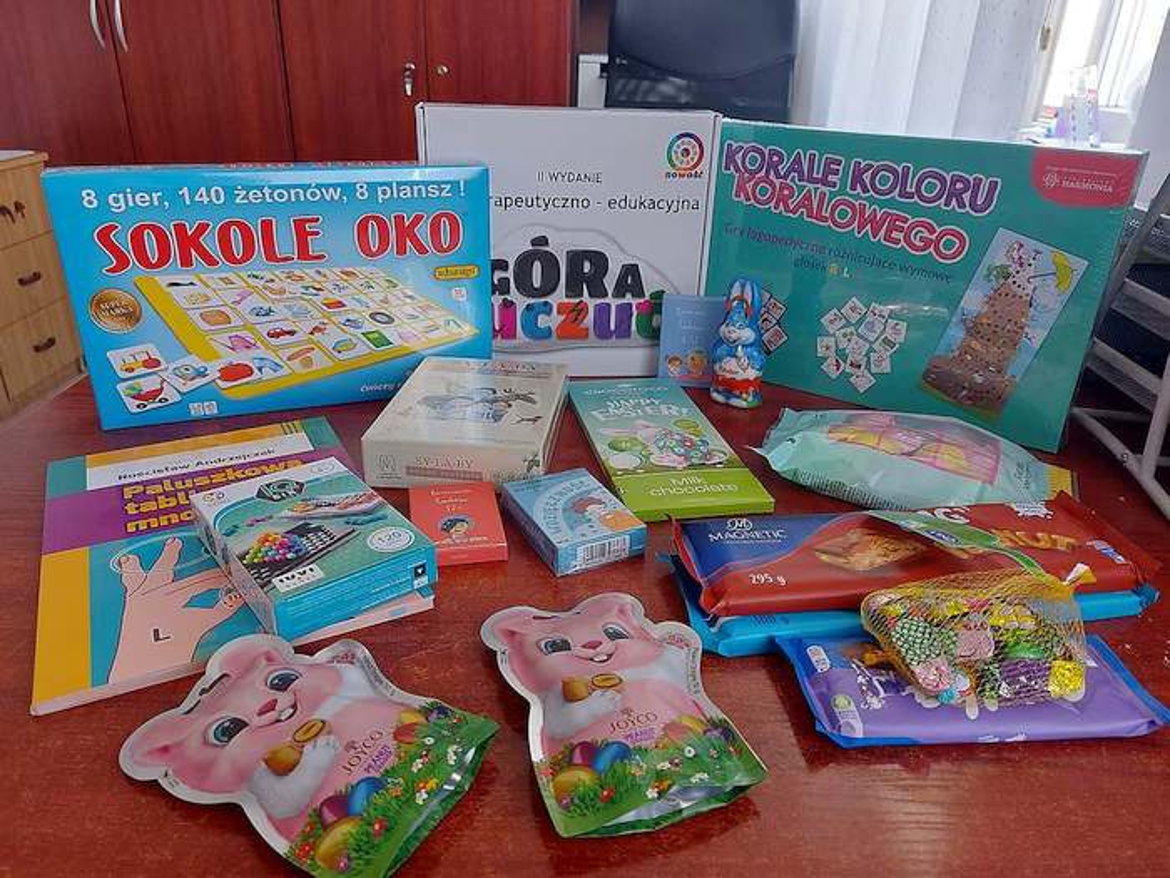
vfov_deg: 56.8
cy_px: 439
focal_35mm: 24
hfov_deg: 71.6
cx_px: 585
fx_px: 811
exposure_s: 1/50
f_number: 1.8
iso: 125
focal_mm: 5.23
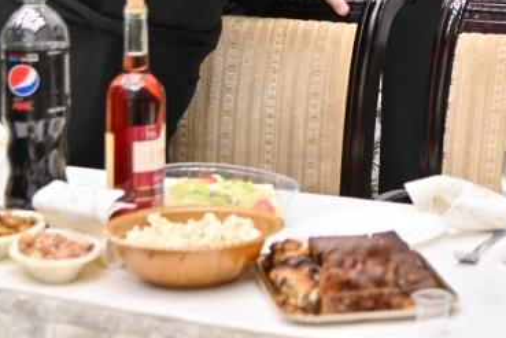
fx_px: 1715
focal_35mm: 122
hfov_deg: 16.5
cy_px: -94
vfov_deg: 11.0
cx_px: 495
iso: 1000
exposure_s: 1/200
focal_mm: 44
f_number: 4
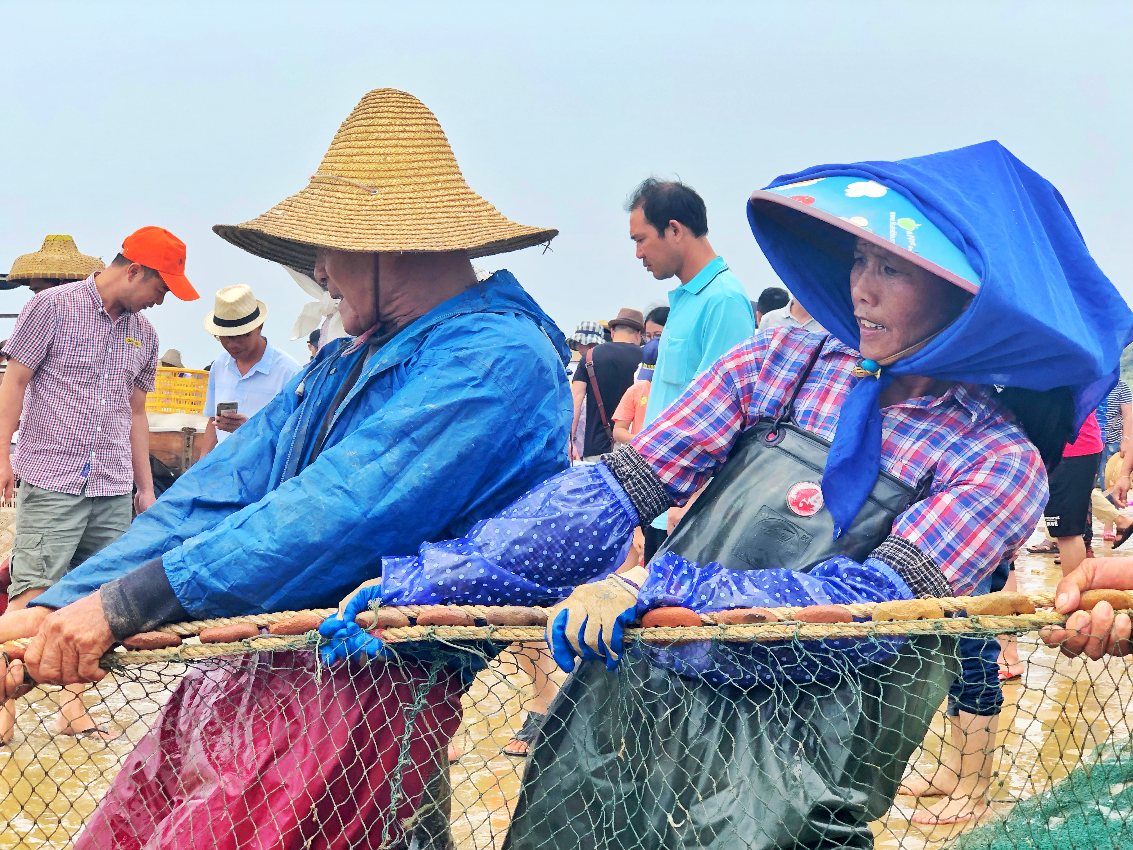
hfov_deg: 33.8
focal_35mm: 57
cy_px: 425
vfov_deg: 25.7
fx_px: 1866
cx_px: 566
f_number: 2.8
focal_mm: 6.6
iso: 20
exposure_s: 1/245
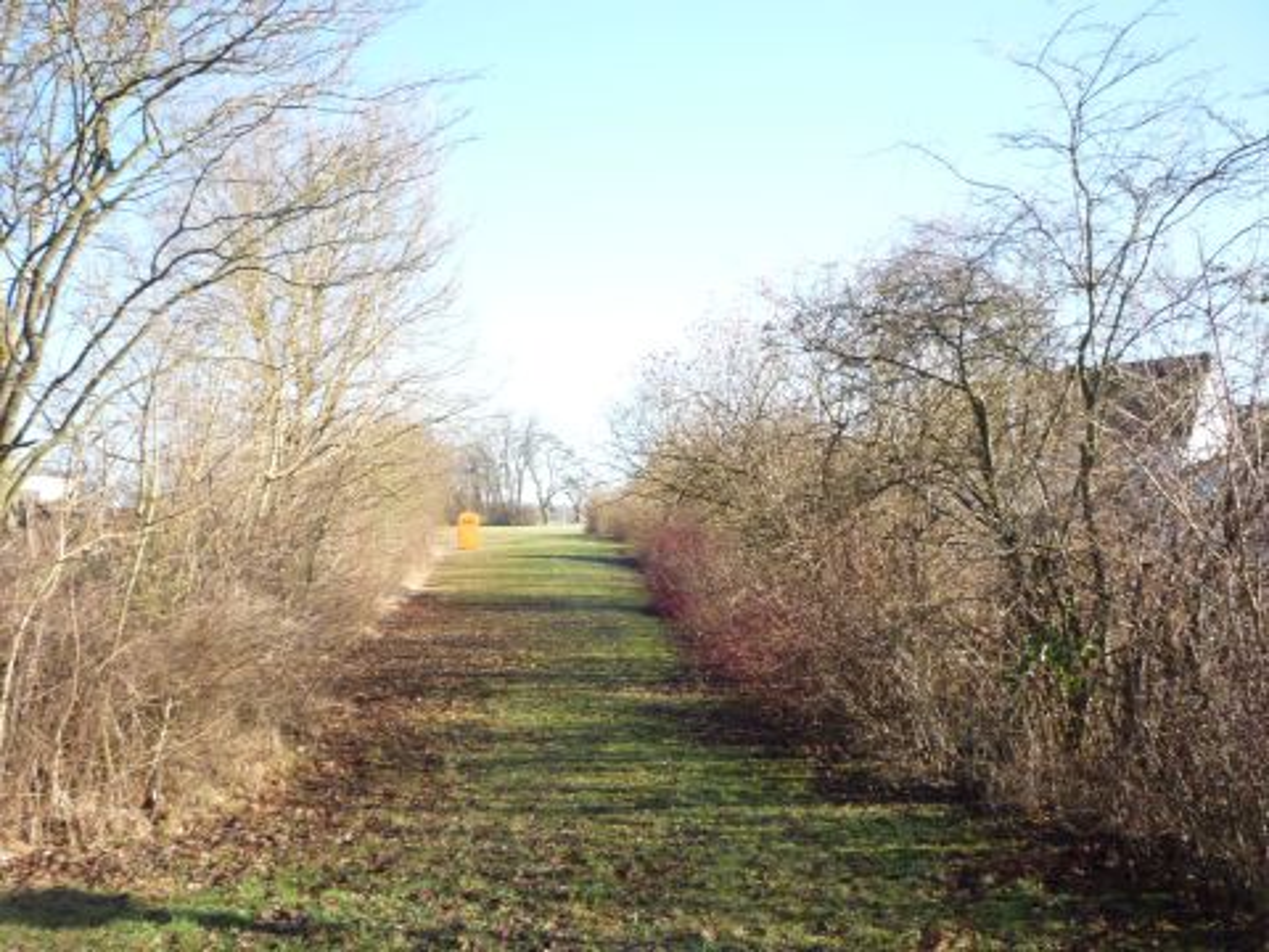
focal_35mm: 32
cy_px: 476
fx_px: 1173
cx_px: 634
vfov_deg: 44.2
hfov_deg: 56.8
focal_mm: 5.2
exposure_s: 1/250
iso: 200
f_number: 4
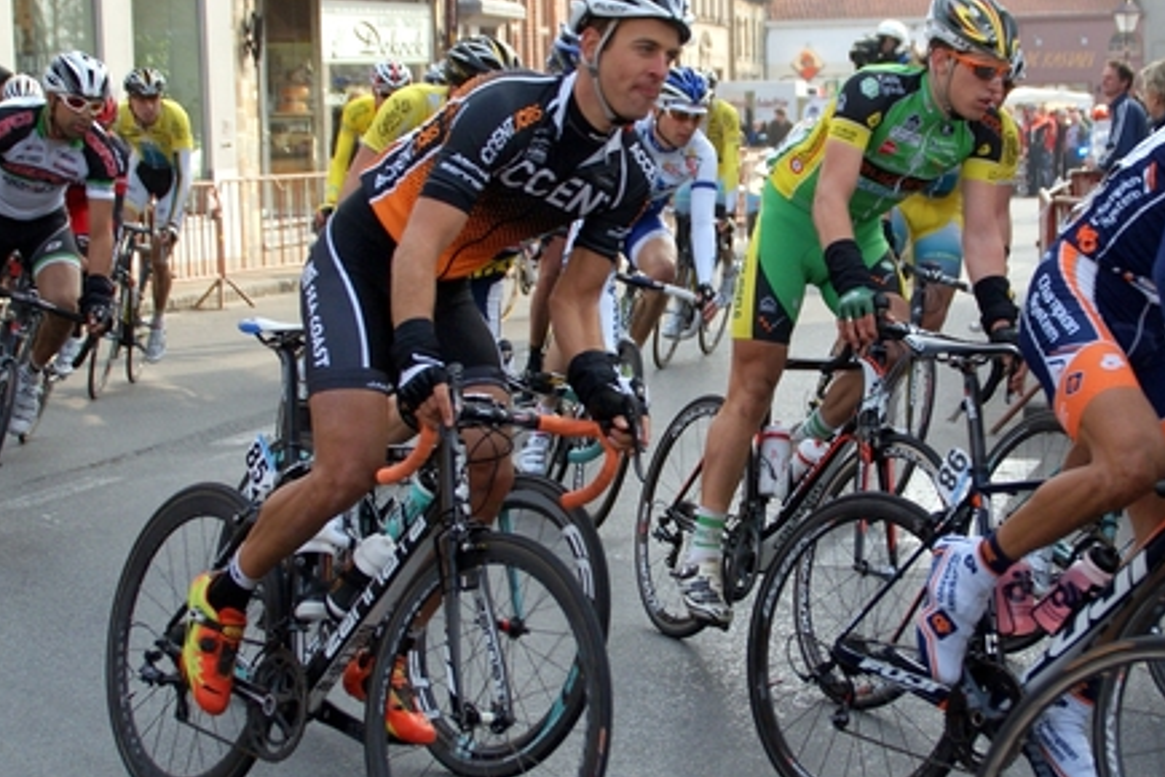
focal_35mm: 62
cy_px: 398
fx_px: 2006
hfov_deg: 32.3
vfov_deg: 21.9
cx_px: 659
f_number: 4
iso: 200
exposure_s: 1/1000
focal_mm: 30
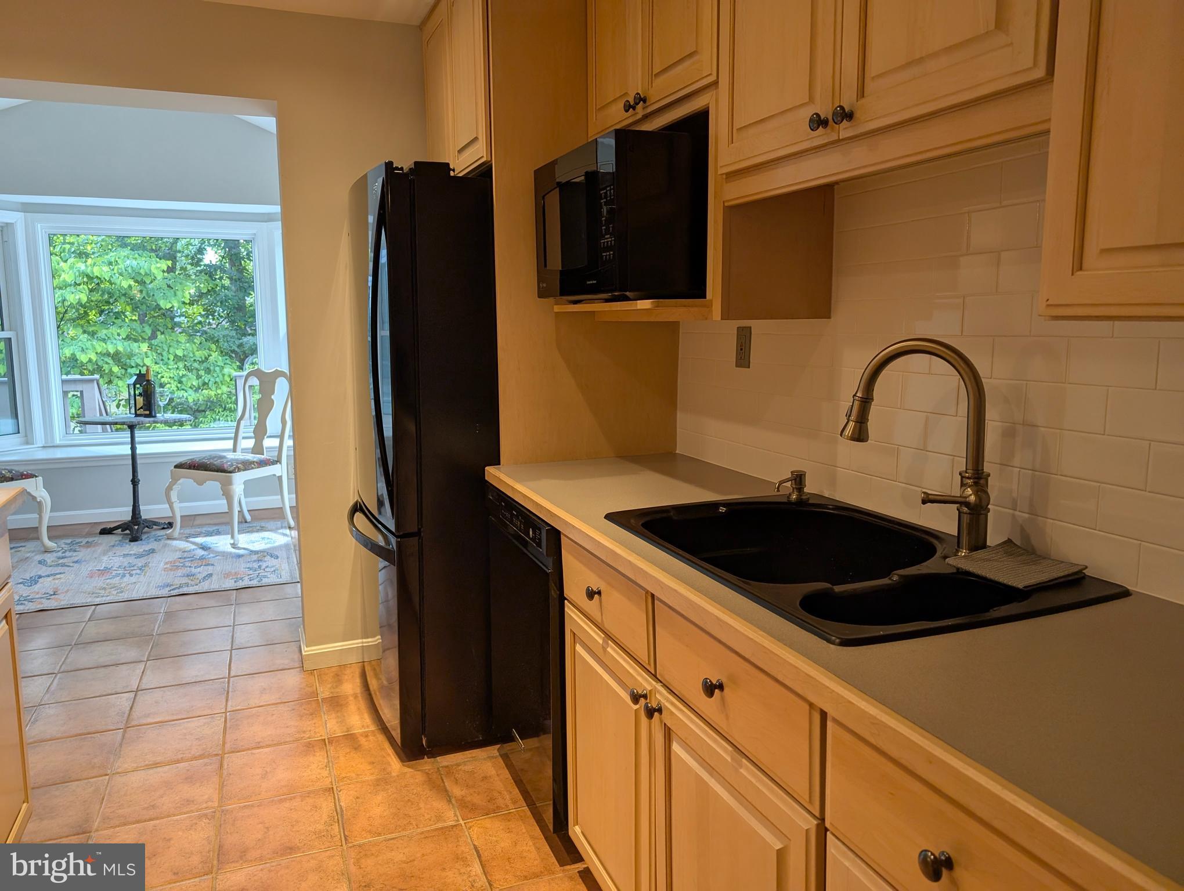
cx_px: 592
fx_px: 822
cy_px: 446
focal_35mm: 24
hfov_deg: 71.5
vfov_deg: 56.9
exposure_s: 1/120
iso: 141
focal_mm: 6.9
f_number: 1.68
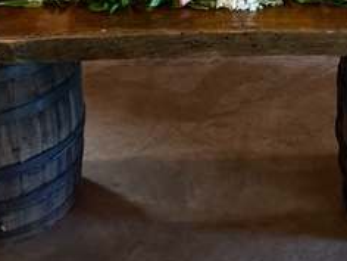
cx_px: 310
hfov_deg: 28.7
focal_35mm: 65
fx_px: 652
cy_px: -52
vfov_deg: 21.1
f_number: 1.78
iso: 800
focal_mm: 6.86
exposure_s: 1/40
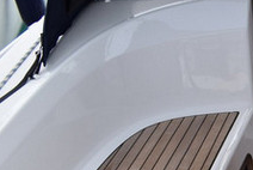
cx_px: 363
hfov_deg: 22.0
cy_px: 154
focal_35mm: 79
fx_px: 556
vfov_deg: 17.1
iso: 200
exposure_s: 1/250
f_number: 8
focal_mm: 18
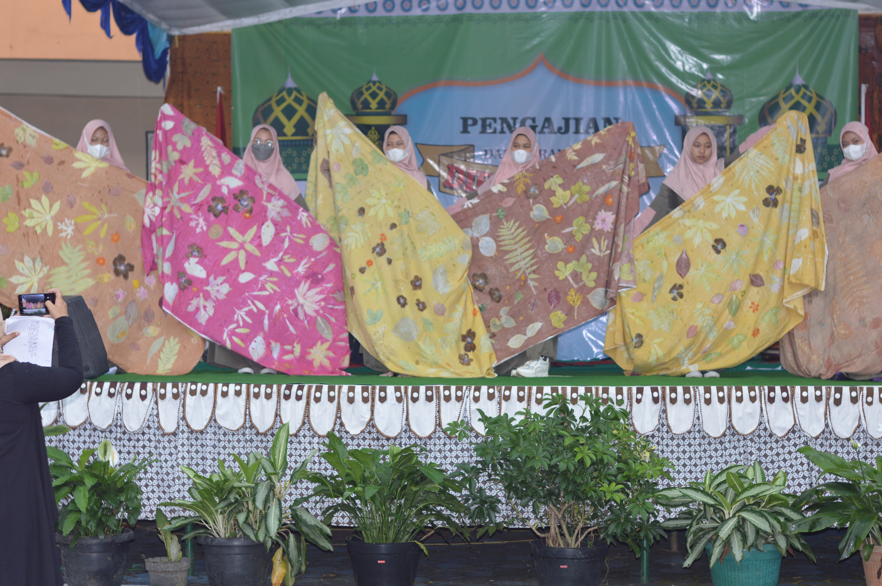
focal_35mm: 75
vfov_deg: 18.1
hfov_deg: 27.0
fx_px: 1836
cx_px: 441
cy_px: 293
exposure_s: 1/60
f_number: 3.5
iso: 400
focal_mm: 50
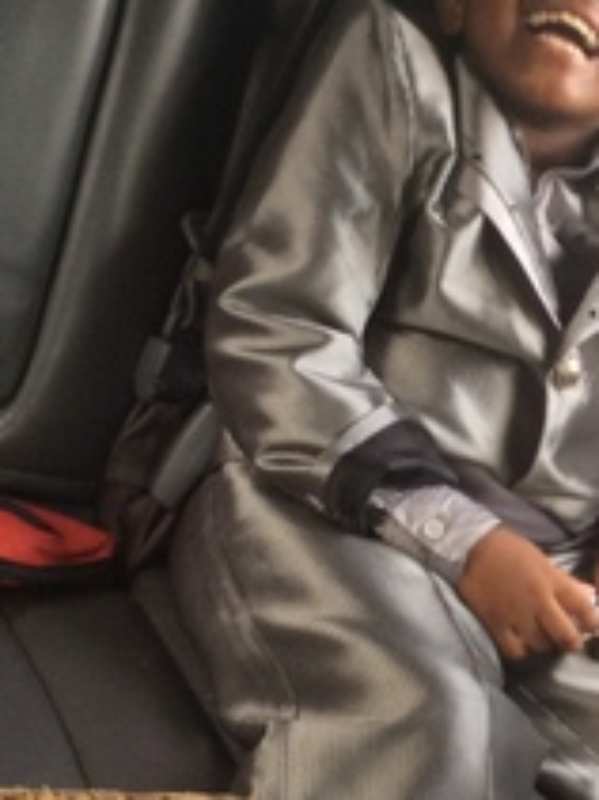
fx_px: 1732
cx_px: 624
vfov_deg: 25.9
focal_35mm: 75
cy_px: 497
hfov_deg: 19.0
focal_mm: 3.3
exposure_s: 1/30
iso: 40
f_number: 2.4
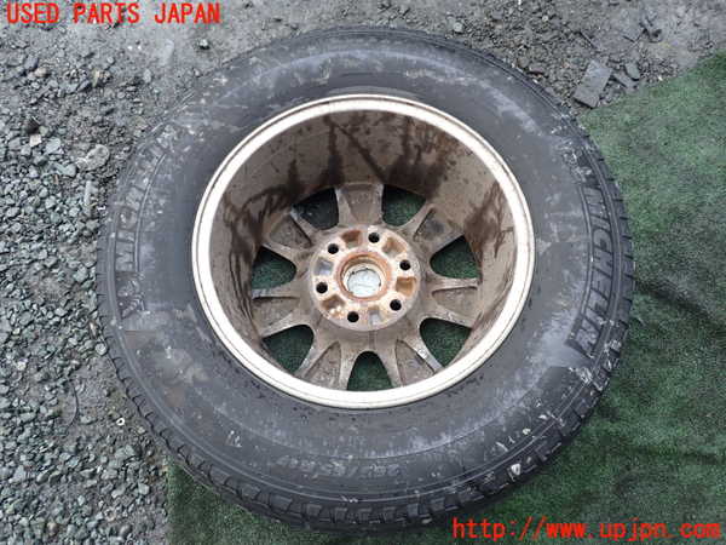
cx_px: 363
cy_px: 272
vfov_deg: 46.8
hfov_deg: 60.0
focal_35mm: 30
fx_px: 629
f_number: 2.3
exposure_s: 1/60
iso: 160
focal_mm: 5.4
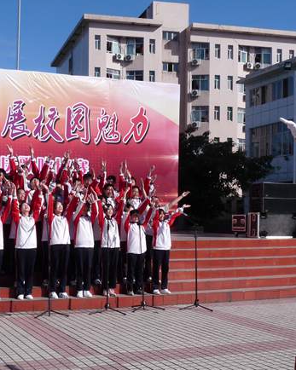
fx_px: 592
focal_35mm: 54
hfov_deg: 27.8
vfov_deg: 34.6
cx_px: 82
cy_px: 221
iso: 100
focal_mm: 5.4
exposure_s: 1/400
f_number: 6.3
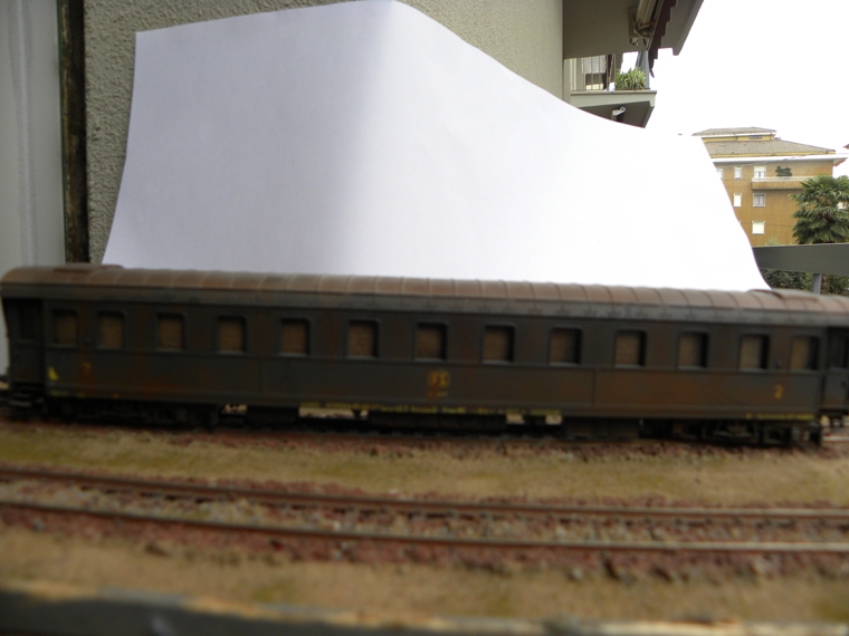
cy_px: 318
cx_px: 424
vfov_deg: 53.1
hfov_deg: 67.3
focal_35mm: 26
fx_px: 638
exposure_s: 1/81.4
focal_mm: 4.6
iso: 64
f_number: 3.2
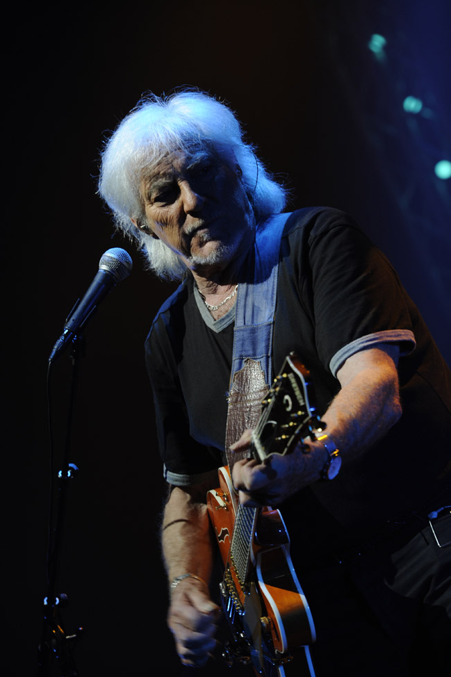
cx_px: 226
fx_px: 3308
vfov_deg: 11.7
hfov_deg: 7.8
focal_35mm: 176
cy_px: 340
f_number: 6.3
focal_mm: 175
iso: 1000
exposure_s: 1/100
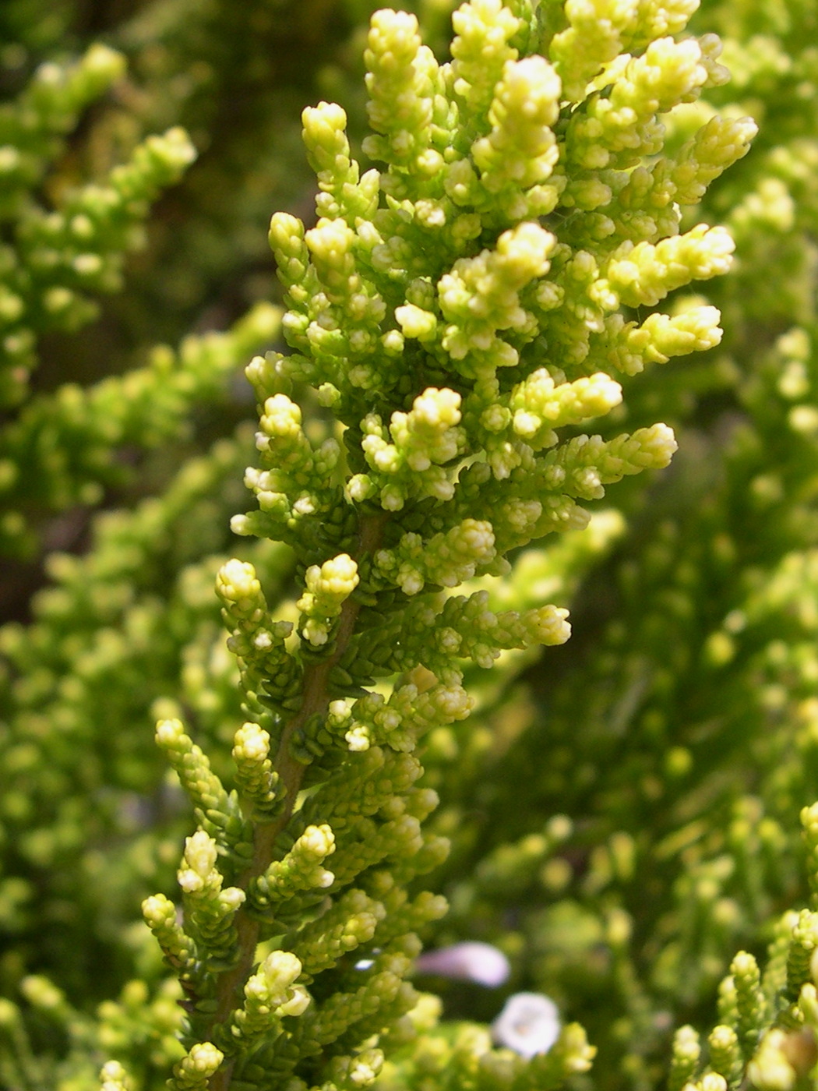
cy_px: 546
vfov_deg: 49.0
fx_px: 1197
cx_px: 409
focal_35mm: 38
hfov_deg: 37.7
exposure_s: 1/134
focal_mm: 8
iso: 100
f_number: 7.6
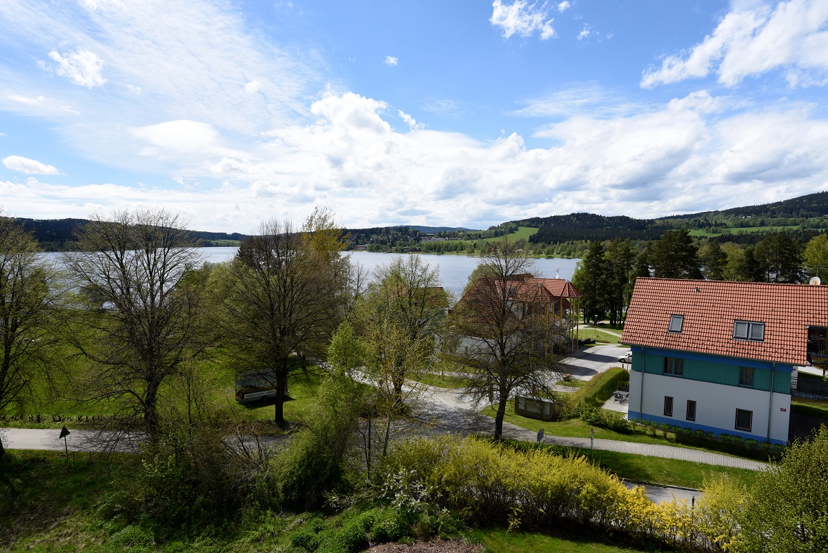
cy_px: 276
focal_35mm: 20
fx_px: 460
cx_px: 414
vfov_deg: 62.0
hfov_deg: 84.0
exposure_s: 1/640
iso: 500
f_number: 11
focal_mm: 20
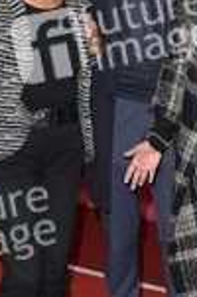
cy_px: 136
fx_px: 1006
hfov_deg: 11.1
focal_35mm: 122
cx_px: 169
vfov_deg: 16.8
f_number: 5.6
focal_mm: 46
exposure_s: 1/250
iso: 400
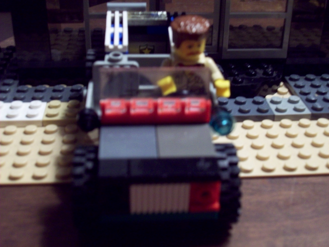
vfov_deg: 27.0
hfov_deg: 35.5
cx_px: 164
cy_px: 124
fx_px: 513
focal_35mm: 54
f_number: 3.4
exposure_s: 1/8
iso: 200
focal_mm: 9
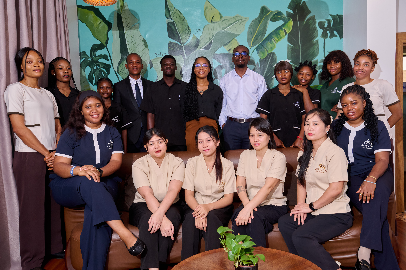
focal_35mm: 30
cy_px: 135
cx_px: 203
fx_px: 338
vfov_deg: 43.6
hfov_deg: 62.0
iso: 800
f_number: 6.3
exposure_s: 1/125
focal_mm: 30
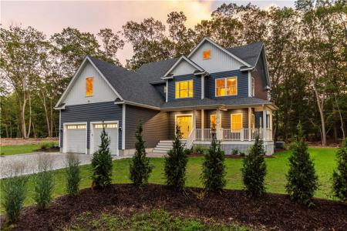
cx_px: 174
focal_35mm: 24
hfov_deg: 73.7
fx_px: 231
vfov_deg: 53.1
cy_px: 116
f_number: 6.3
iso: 100
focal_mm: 24
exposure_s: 1/1.67
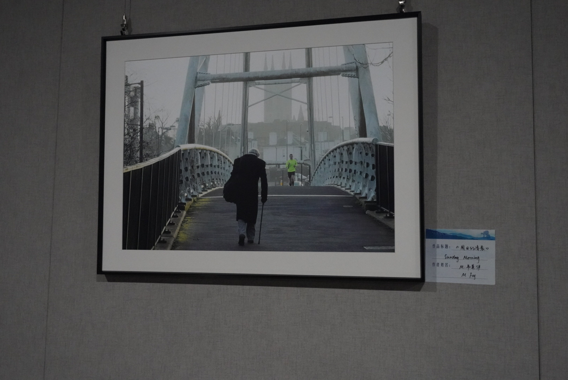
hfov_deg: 47.4
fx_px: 647
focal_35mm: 41
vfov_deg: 32.7
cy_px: 190
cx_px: 284
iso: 12800
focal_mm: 41
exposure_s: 1/100
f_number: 5
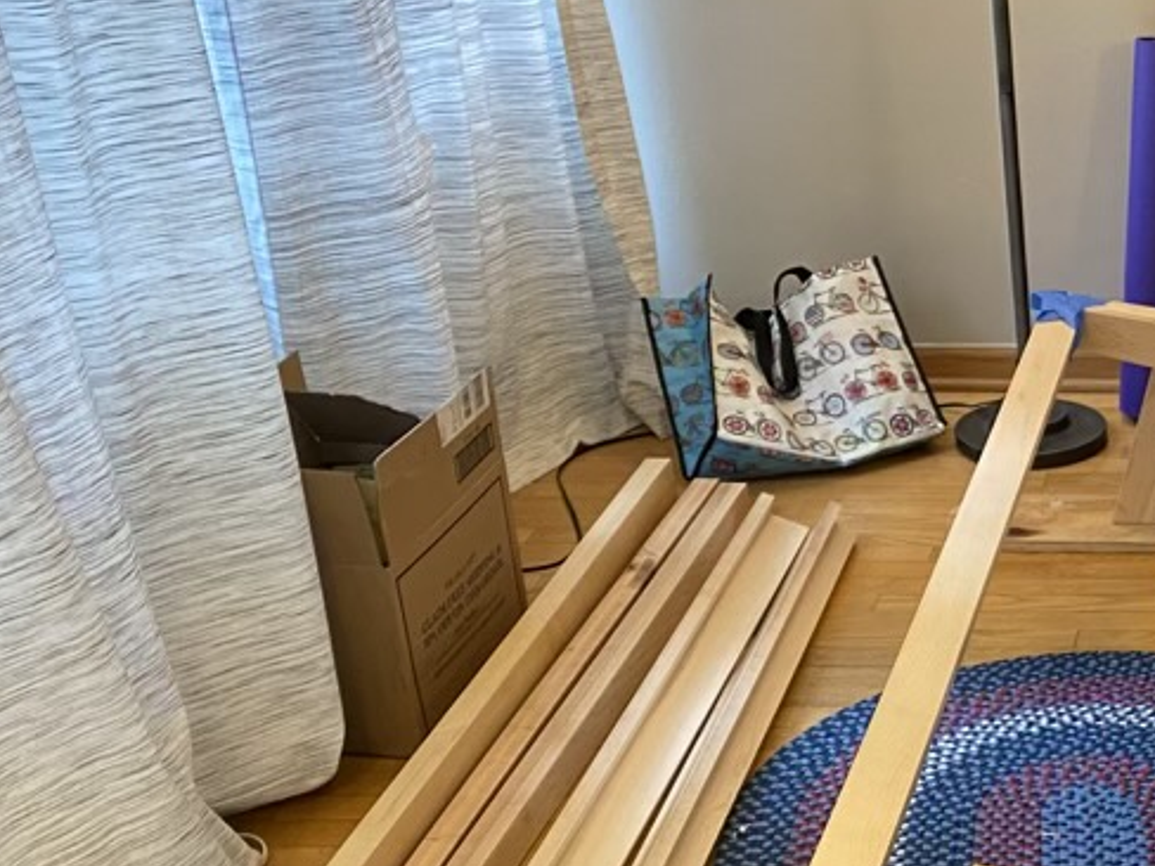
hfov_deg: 26.9
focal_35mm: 64
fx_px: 2135
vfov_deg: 22.4
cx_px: 1380
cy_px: 769
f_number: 1.8
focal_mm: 4.25
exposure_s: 1/60
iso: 250
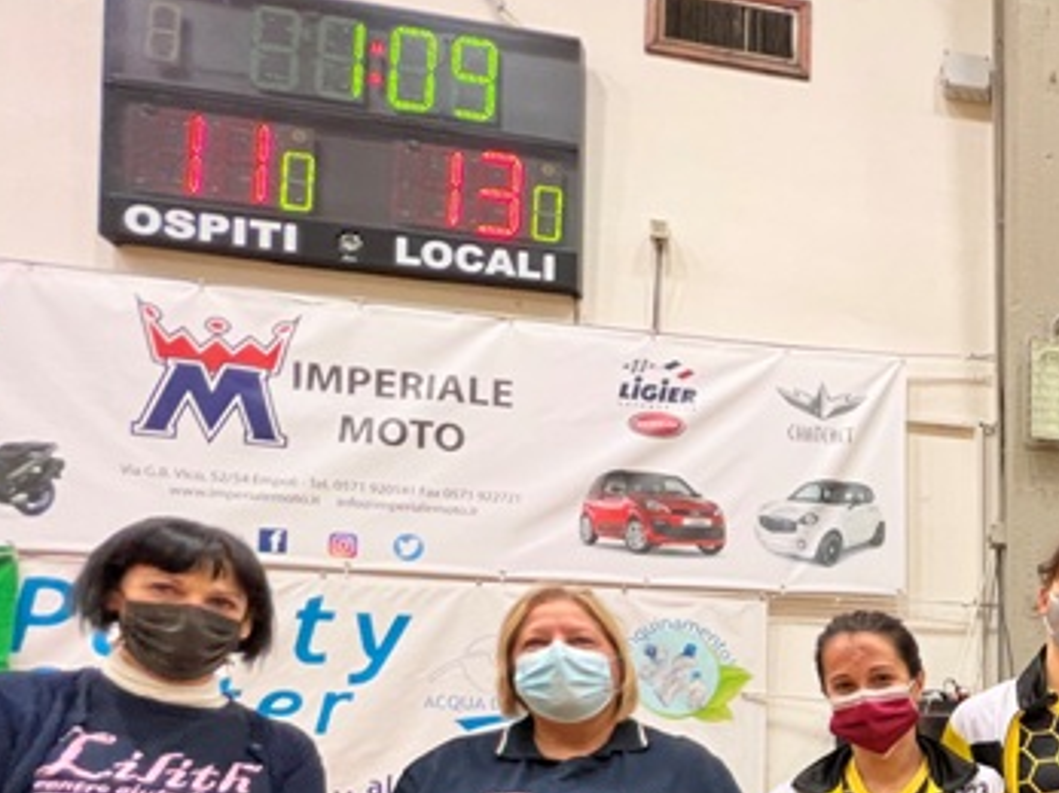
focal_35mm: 30
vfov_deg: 40.1
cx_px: 1129
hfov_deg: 46.5
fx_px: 917
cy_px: 820
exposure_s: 1/50
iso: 160
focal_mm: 1.57
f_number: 1.8
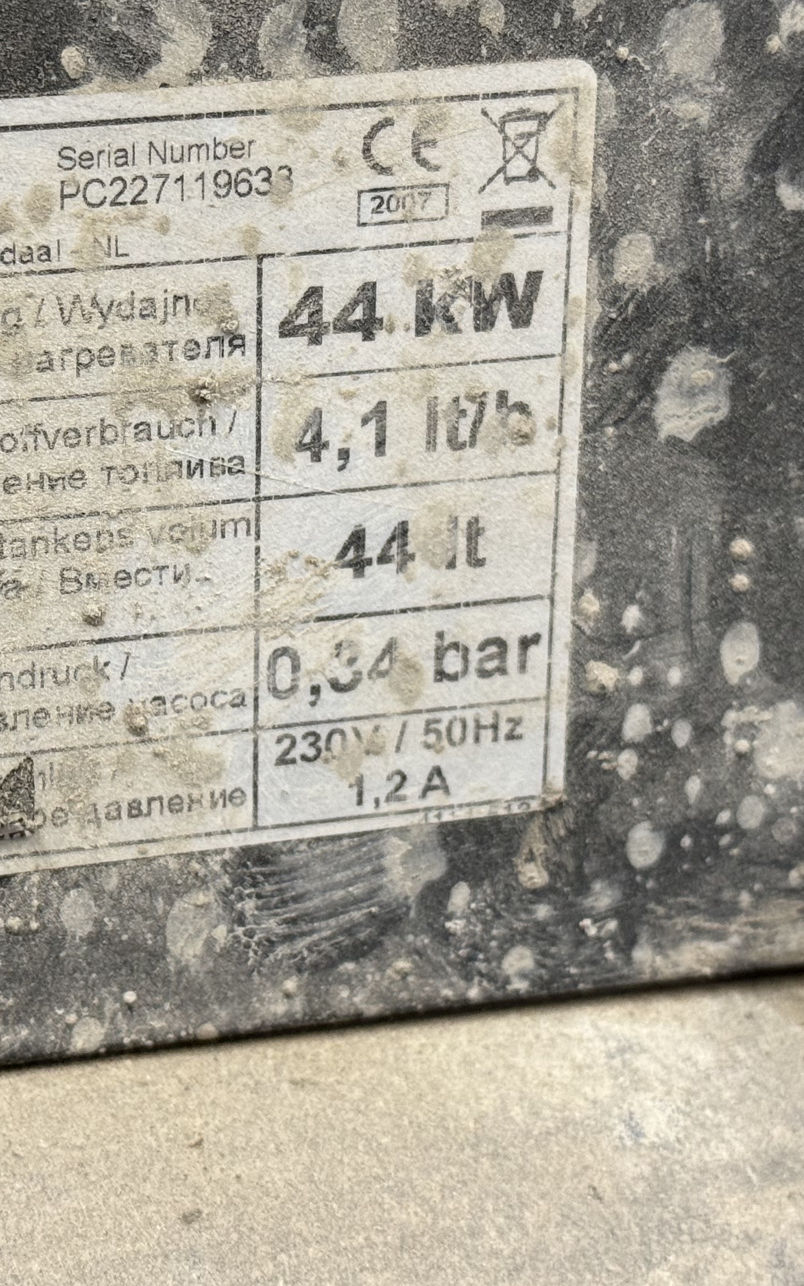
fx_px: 3050
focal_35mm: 87
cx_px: 81
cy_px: 528
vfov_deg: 23.8
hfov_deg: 14.9
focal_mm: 6.86
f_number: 1.78
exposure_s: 1/50
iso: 100
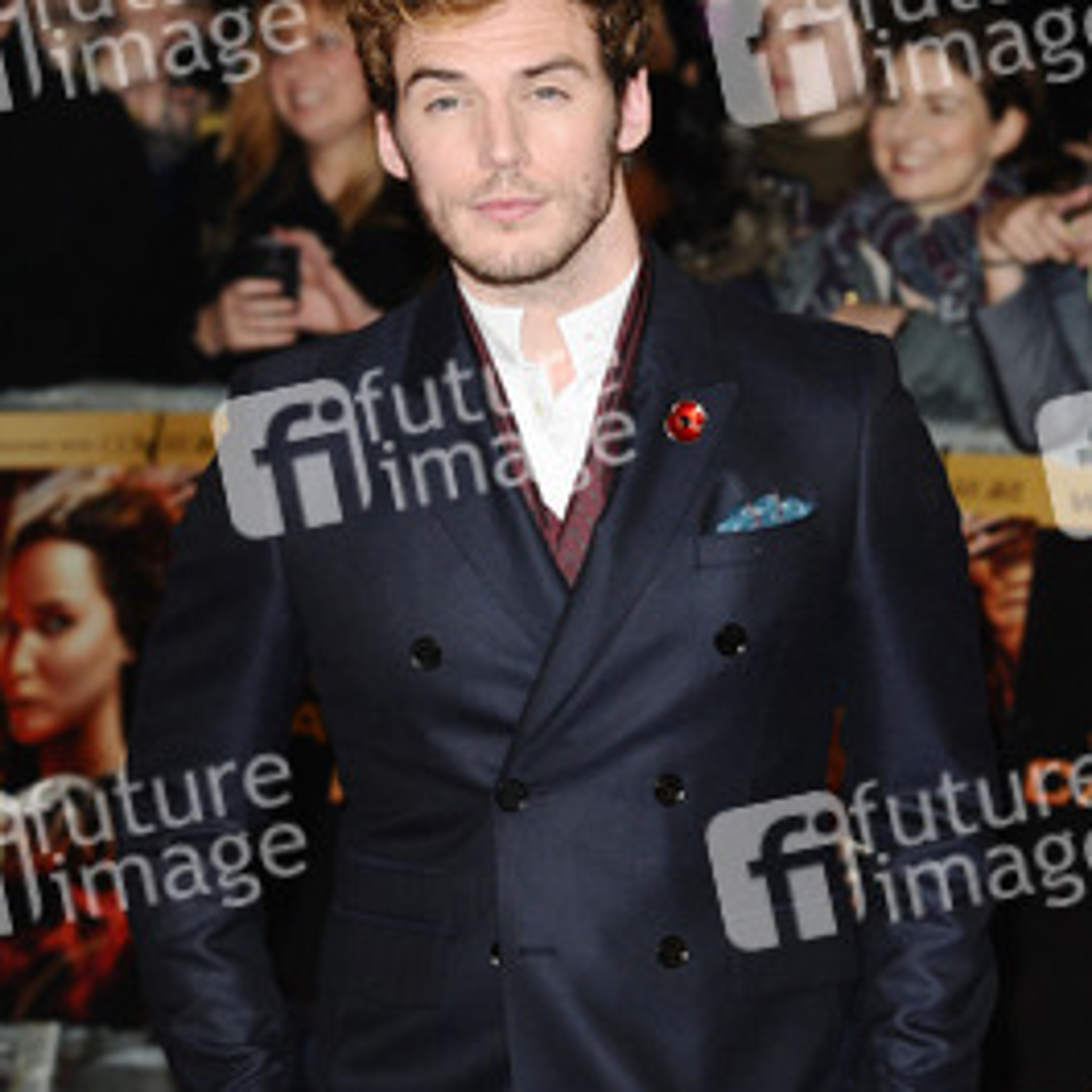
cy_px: 647
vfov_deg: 11.3
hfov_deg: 11.3
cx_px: 546
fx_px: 5496
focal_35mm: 154
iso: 640
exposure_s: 1/200
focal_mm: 80
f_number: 4.5
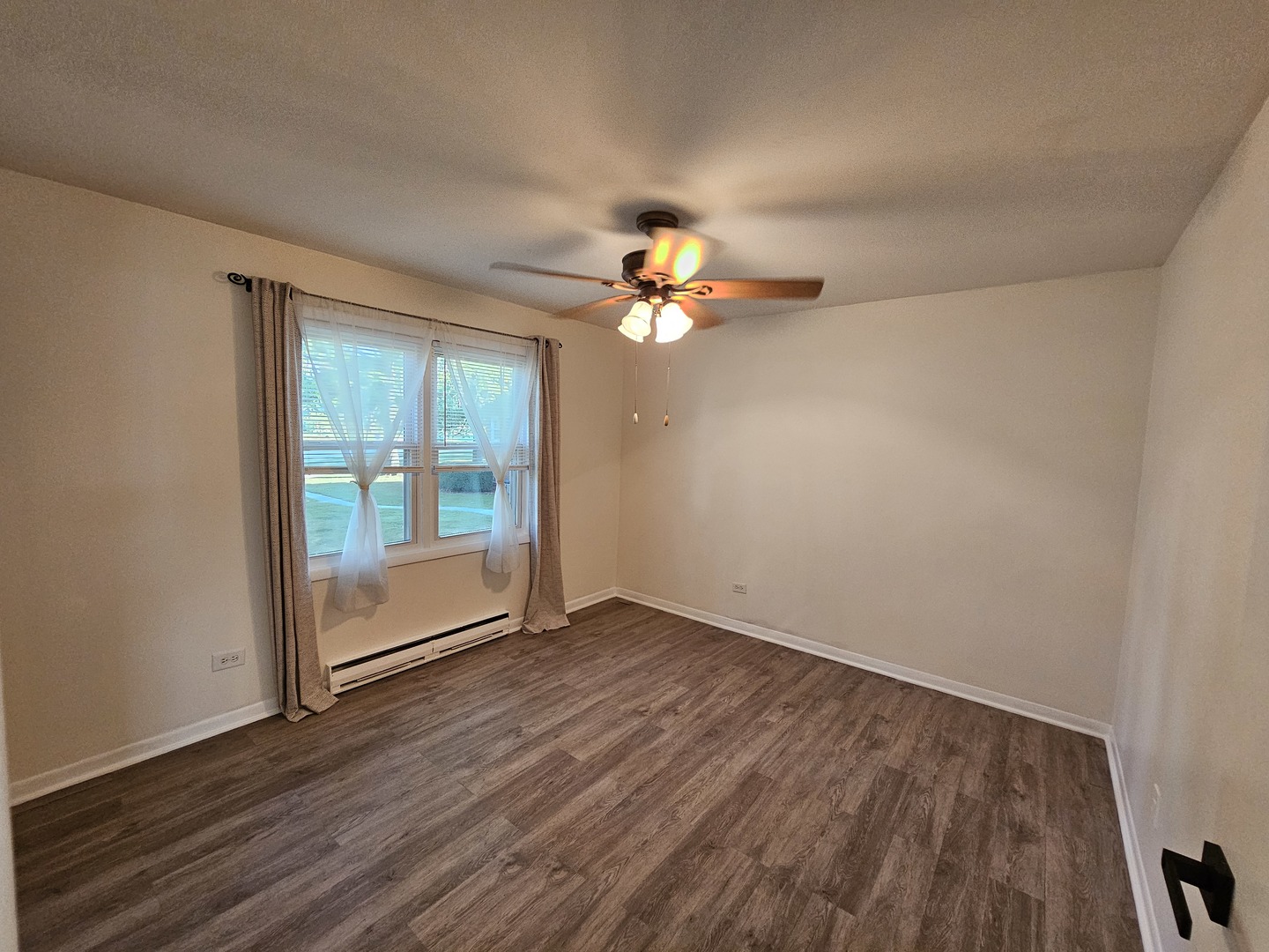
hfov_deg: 106.2
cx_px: 634
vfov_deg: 89.9
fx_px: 477
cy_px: 476
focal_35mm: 13
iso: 320
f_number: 2.2
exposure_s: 1/60
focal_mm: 2.2
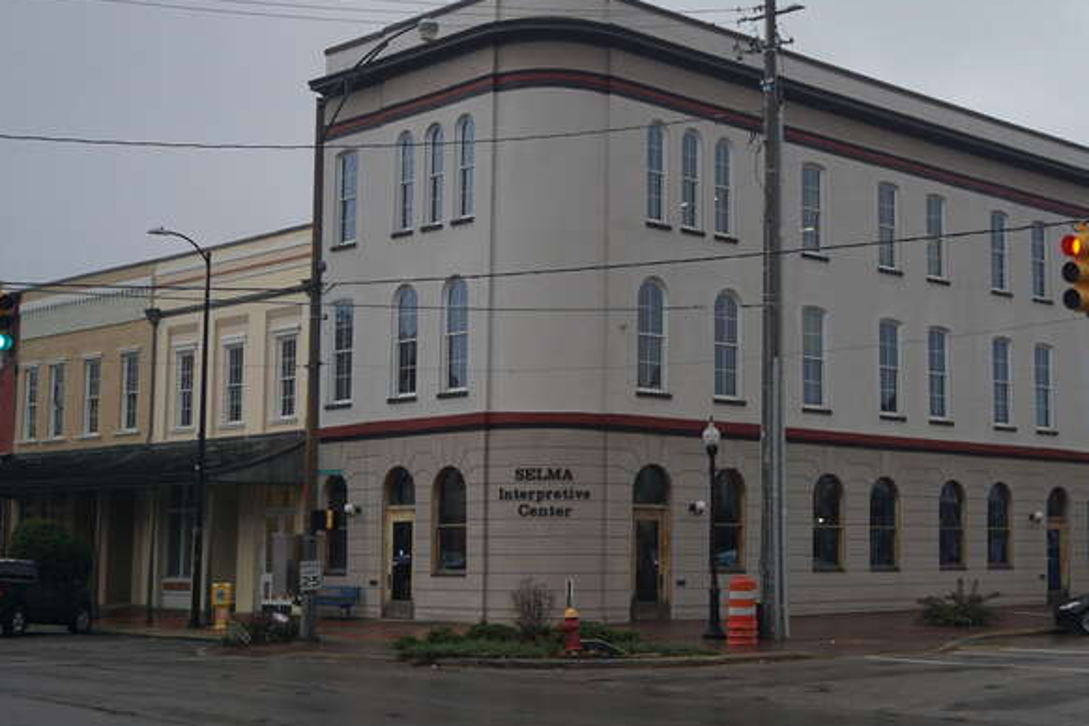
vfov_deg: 24.3
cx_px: 745
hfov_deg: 35.4
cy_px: 325
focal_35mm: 56
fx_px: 1684
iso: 250
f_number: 4.5
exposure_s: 1/160
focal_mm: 27
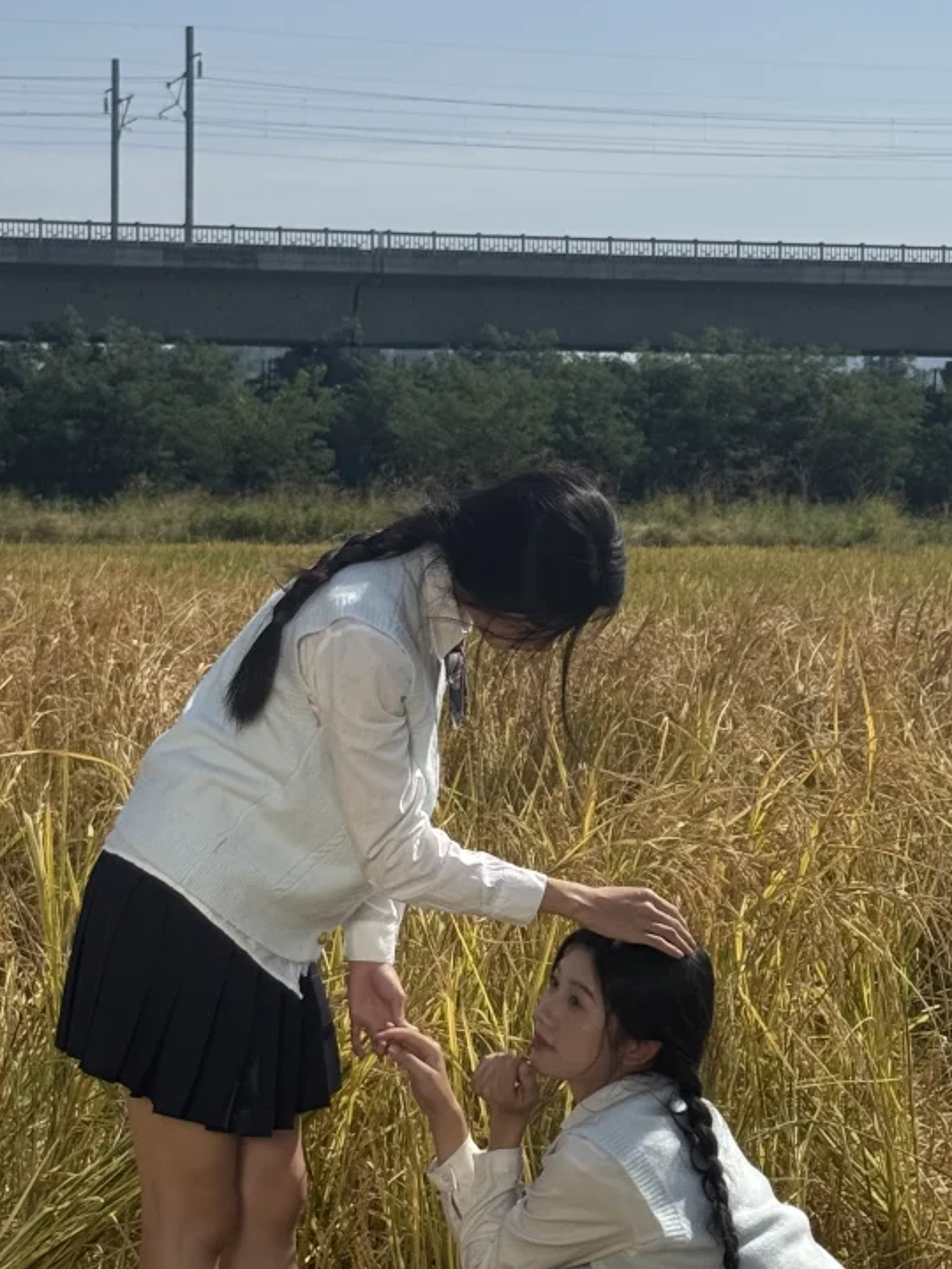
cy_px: 624
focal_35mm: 96
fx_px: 3520
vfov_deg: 20.4
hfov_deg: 15.4
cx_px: 490
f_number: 1.78
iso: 64
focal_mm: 6.76
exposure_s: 1/9009
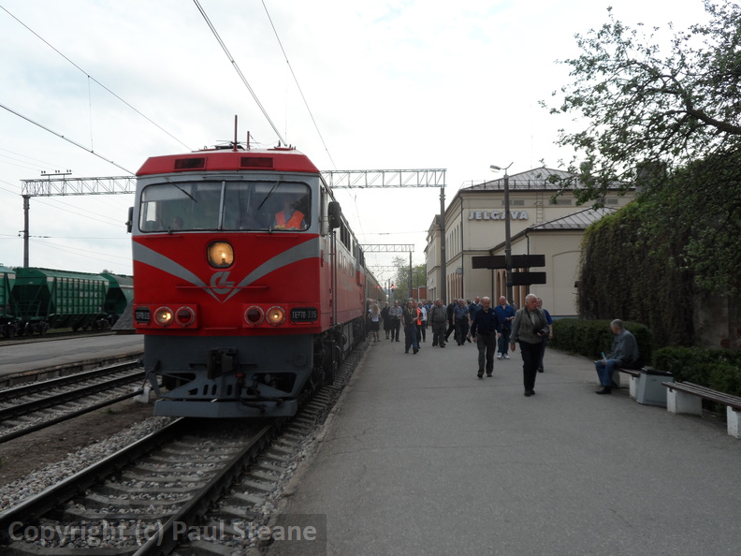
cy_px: 278
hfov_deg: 52.6
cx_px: 370
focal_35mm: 35
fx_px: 749
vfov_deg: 40.7
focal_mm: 6.5
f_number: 3.5
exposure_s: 1/350
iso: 80
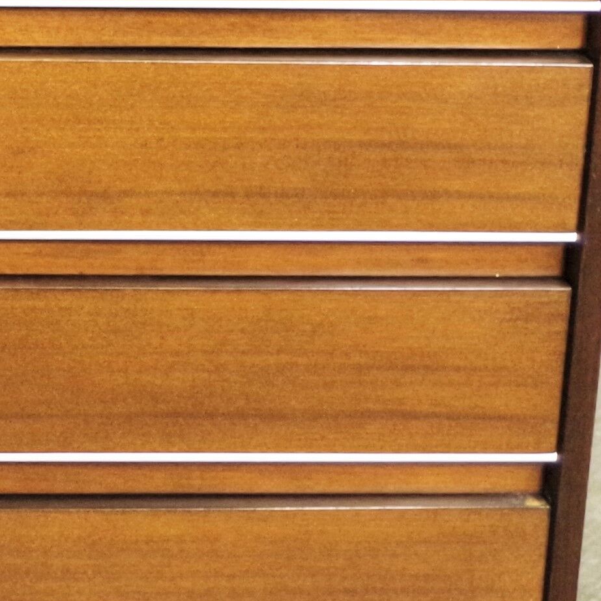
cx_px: -559
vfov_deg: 9.4
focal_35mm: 184
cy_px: -9
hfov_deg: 9.0
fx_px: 3614
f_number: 4
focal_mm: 23.13
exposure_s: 1/60
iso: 800
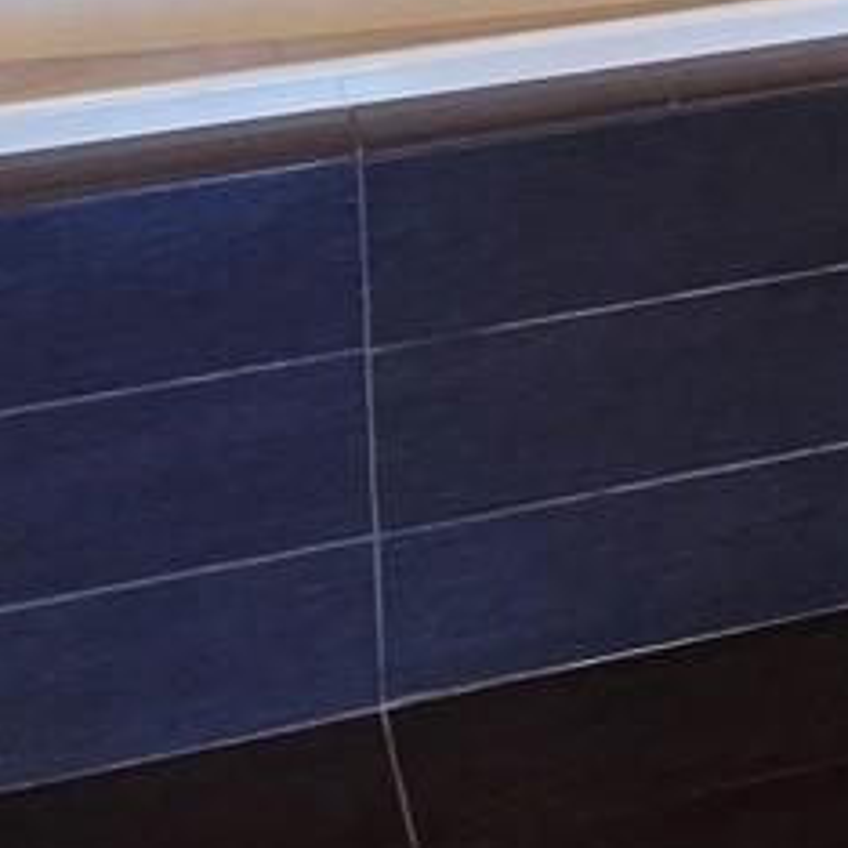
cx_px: 2461
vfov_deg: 11.6
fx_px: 3852
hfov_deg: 9.9
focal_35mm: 139
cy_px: -725
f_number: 1.7
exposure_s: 1/120
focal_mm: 6.3
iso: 125
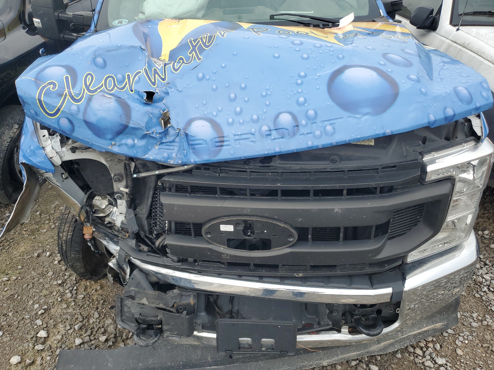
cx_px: 247
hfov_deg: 67.3
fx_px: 371
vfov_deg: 53.1
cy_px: 185
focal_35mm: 26
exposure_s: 1/714
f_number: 1.5
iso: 50
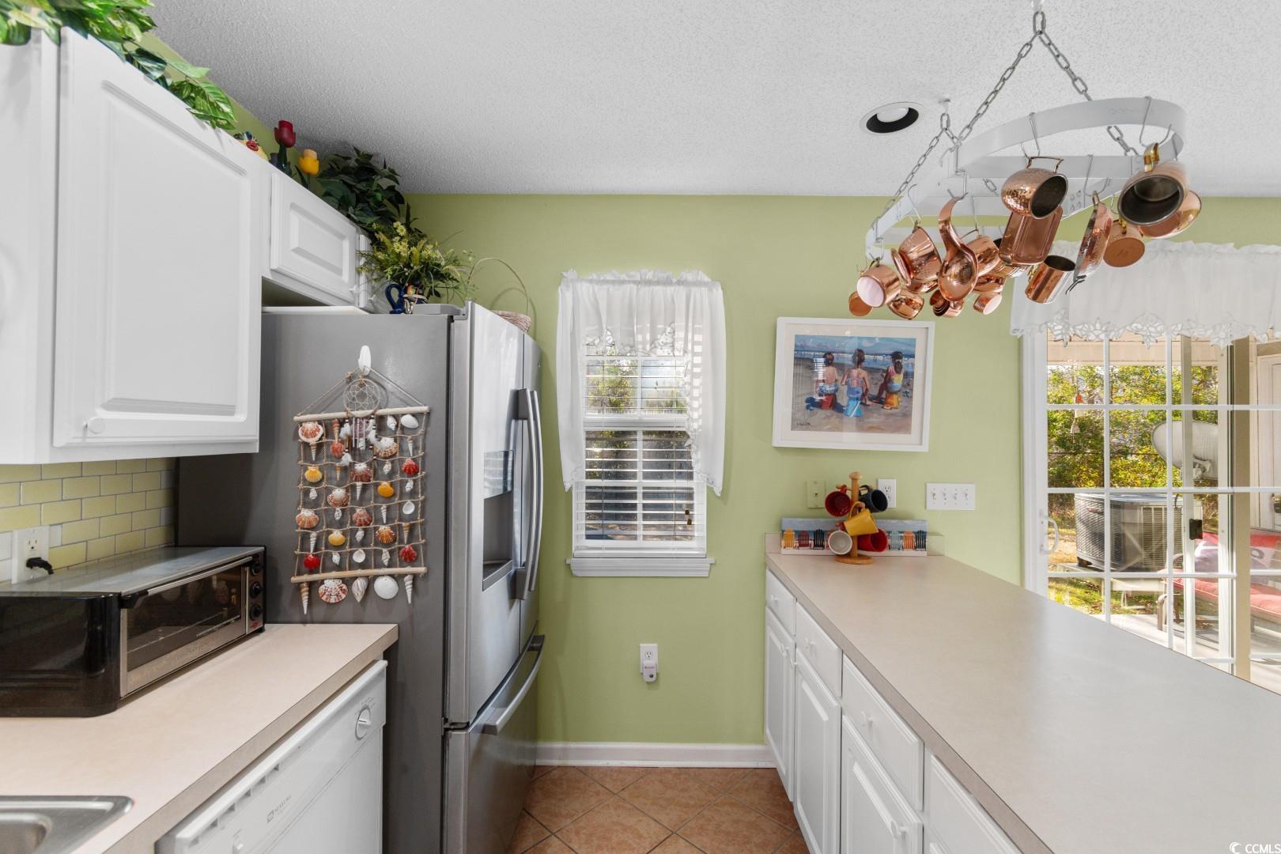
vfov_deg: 77.3
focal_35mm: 15
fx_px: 534
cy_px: 427
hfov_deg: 100.4
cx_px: 640
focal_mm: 10
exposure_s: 1/40
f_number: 4.5
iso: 100
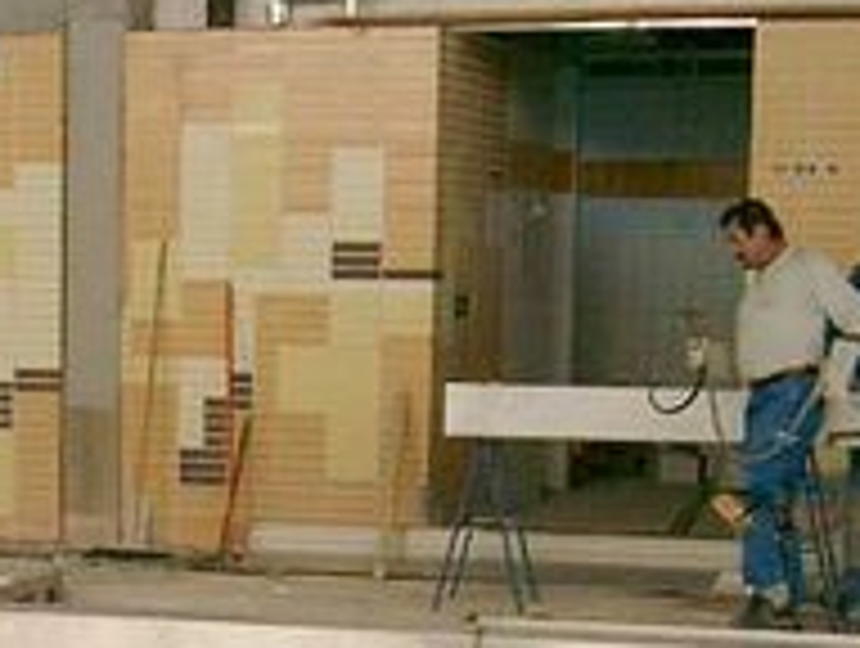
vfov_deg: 12.4
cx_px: -221
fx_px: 2887
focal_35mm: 116
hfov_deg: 16.1
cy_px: 828
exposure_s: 1/160
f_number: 2.6
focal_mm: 7.6
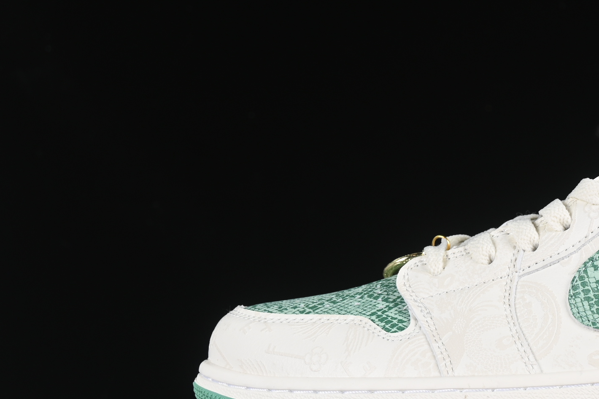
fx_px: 2446
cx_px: 576
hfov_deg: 13.8
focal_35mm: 147
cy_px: 195
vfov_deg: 9.3
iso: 160
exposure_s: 1/80
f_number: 8
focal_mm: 50
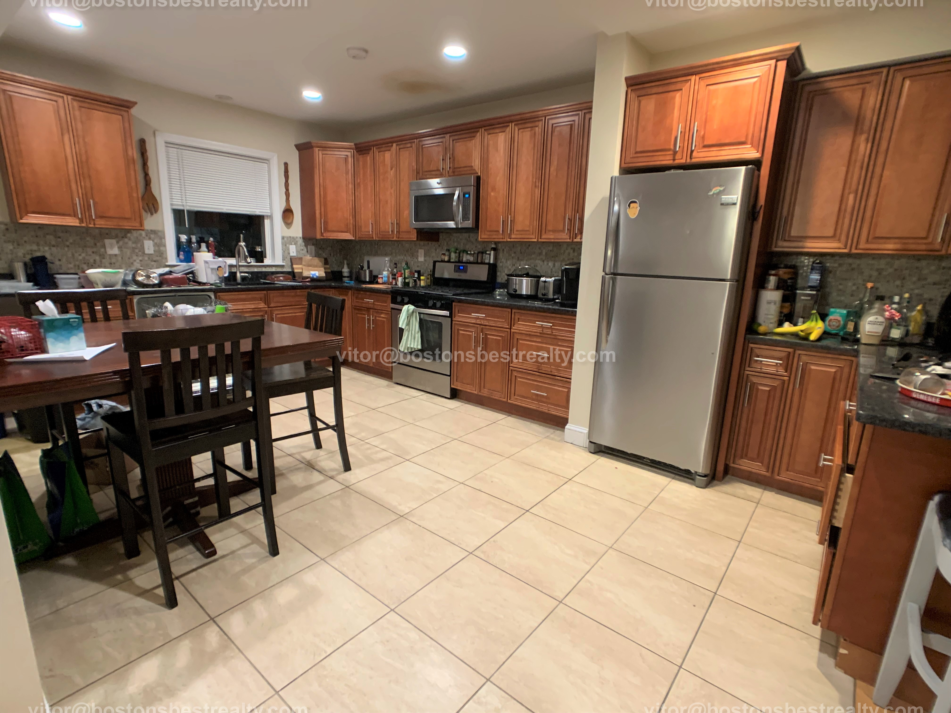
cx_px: 476
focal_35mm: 26
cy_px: 356
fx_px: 714
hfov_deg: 67.3
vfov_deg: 53.1
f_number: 1.8
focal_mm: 4.25
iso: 320
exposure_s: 1/40
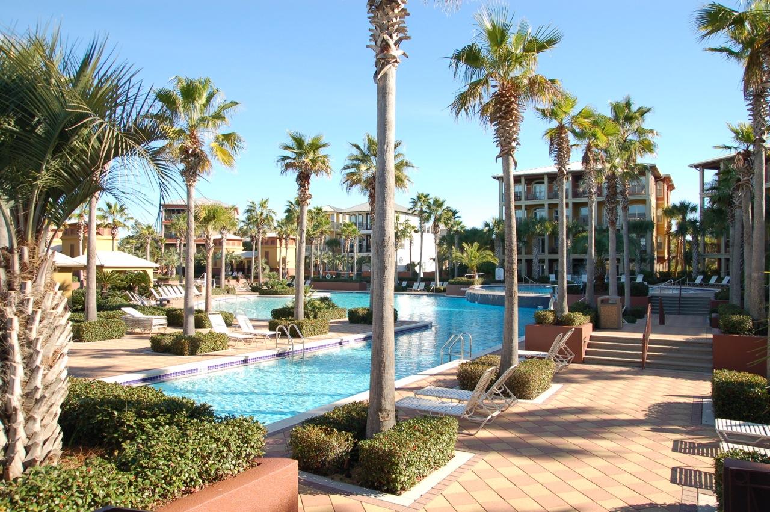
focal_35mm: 26
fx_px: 545
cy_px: 256
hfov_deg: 70.5
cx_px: 385
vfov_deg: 50.3
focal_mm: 17
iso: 200
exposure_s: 1/200
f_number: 8
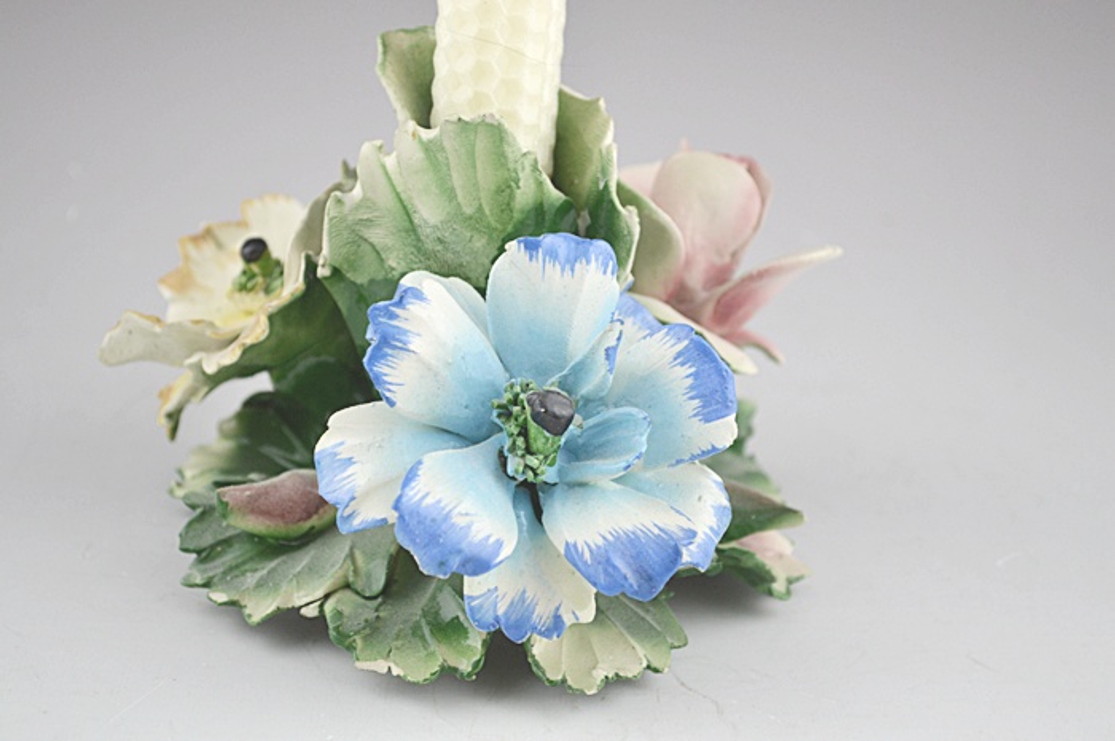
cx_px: 558
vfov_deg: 19.7
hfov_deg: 29.3
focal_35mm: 69
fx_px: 2135
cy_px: 370
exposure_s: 1/60
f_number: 5.3
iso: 400
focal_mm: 46
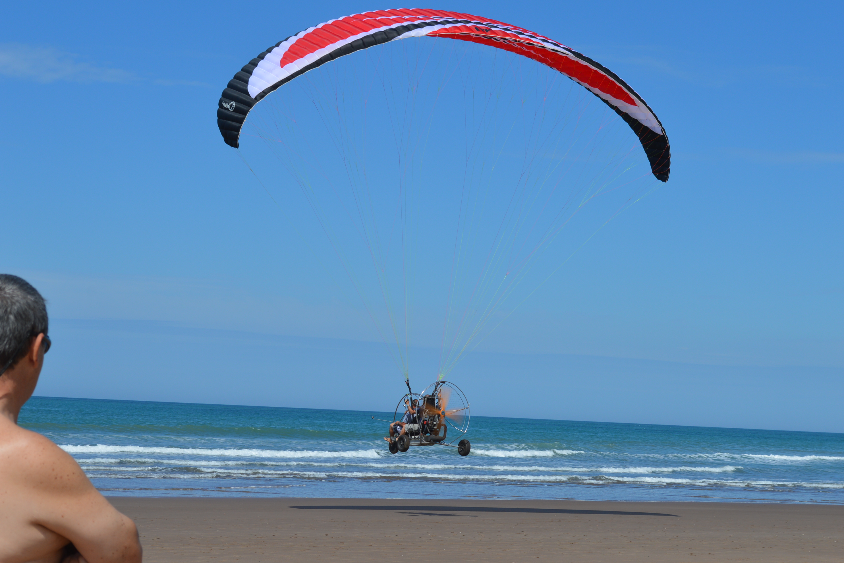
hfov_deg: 24.3
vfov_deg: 16.4
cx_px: 424
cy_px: 280
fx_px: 1958
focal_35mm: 84
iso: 100
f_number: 10
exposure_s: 1/400
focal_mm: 55
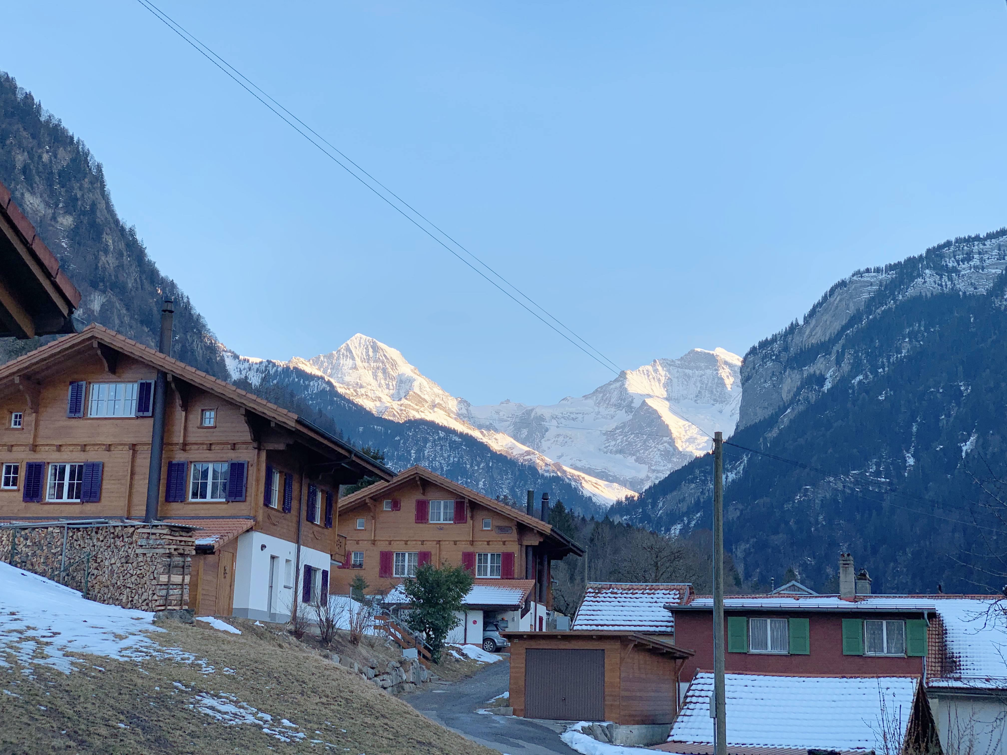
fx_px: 1513
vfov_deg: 28.0
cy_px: 378
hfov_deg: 36.8
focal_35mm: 52
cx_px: 504
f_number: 2.4
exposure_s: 1/274
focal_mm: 6
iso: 16
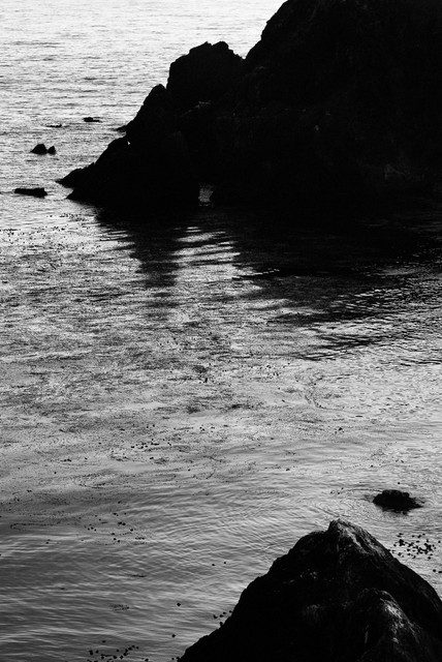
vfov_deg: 17.7
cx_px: 221
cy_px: 331
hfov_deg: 11.9
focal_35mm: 116
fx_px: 2122
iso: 100
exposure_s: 1/125
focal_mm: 77
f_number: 11
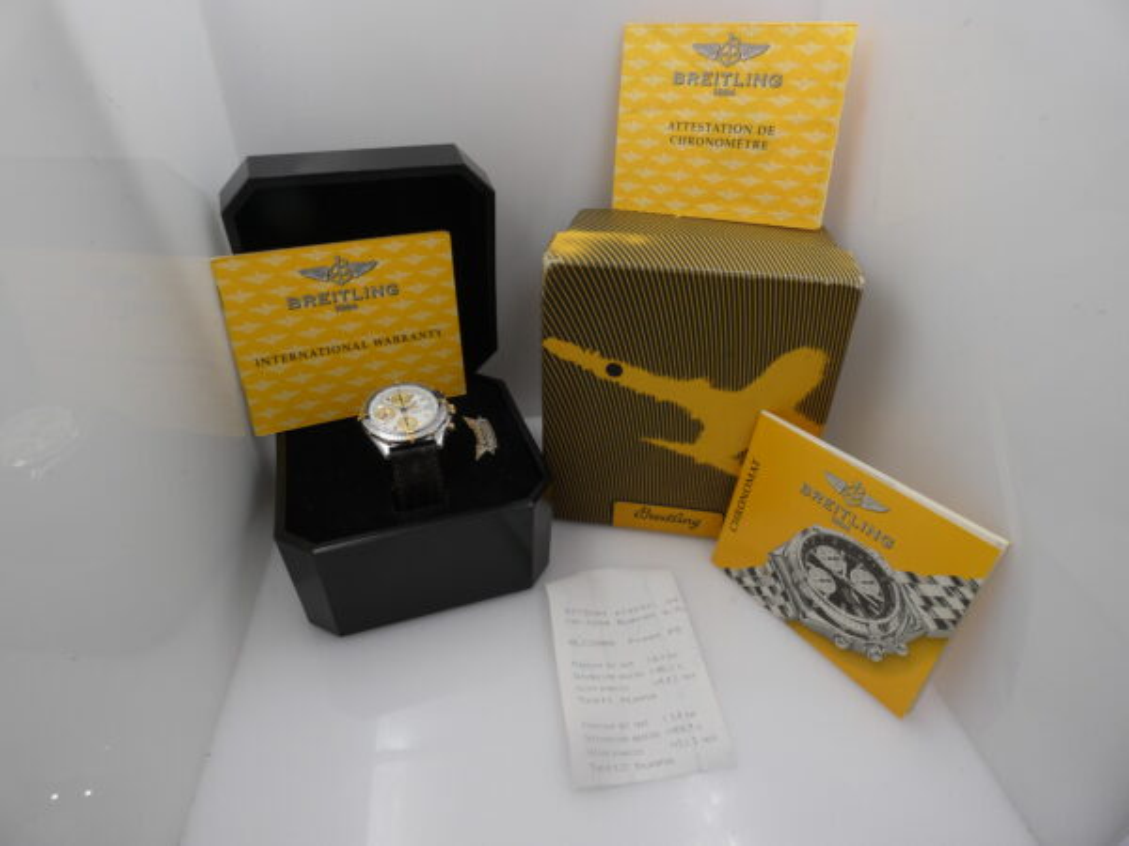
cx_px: 564
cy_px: 423
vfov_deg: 66.0
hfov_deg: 81.7
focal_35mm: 20
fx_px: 652
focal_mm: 3.6
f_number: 2.8
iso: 80
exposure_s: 1/250
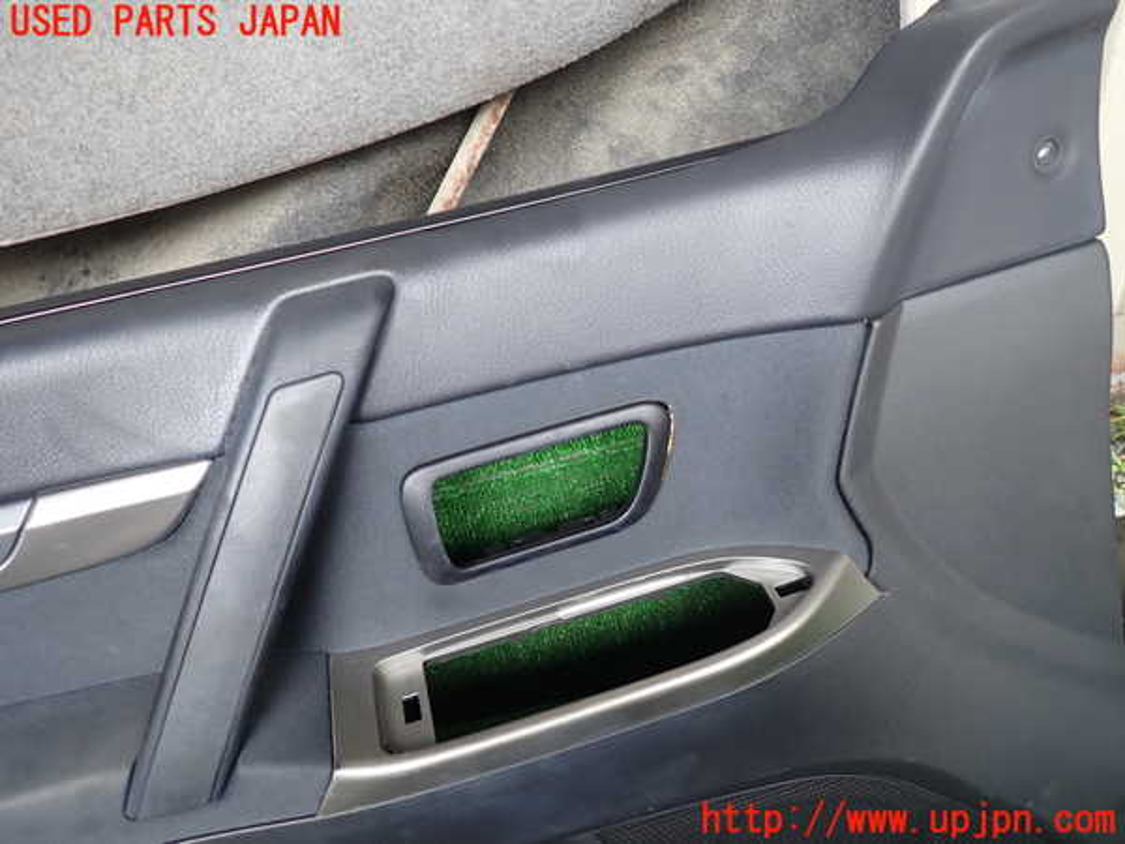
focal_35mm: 25
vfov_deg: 54.9
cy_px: 422
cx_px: 562
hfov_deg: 69.4
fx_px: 812
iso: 160
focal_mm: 4.5
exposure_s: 1/60
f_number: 2
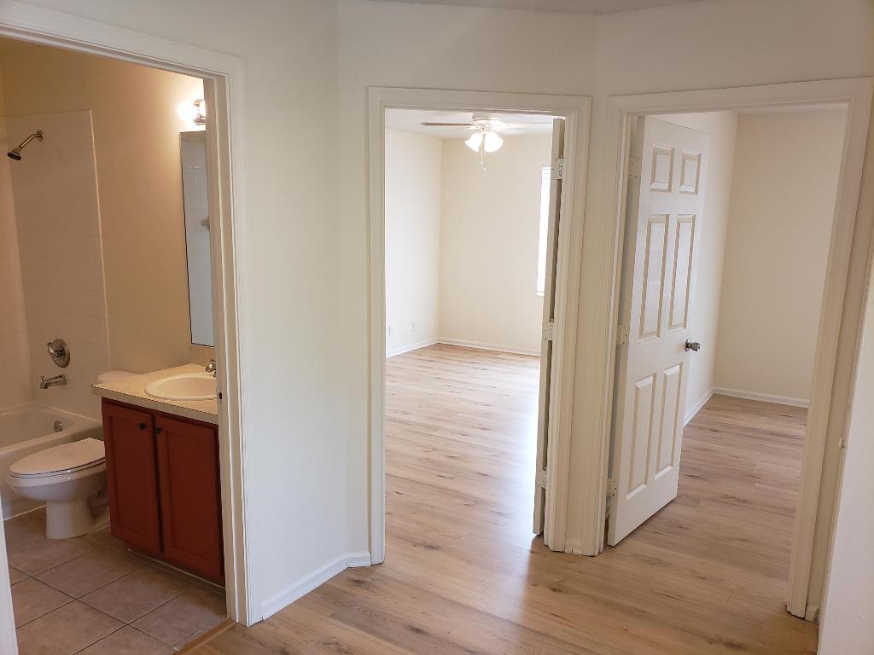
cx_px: 437
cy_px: 328
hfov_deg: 67.3
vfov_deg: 53.1
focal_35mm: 26
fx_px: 656
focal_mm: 4.3
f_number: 2.4
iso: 125
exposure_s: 1/60
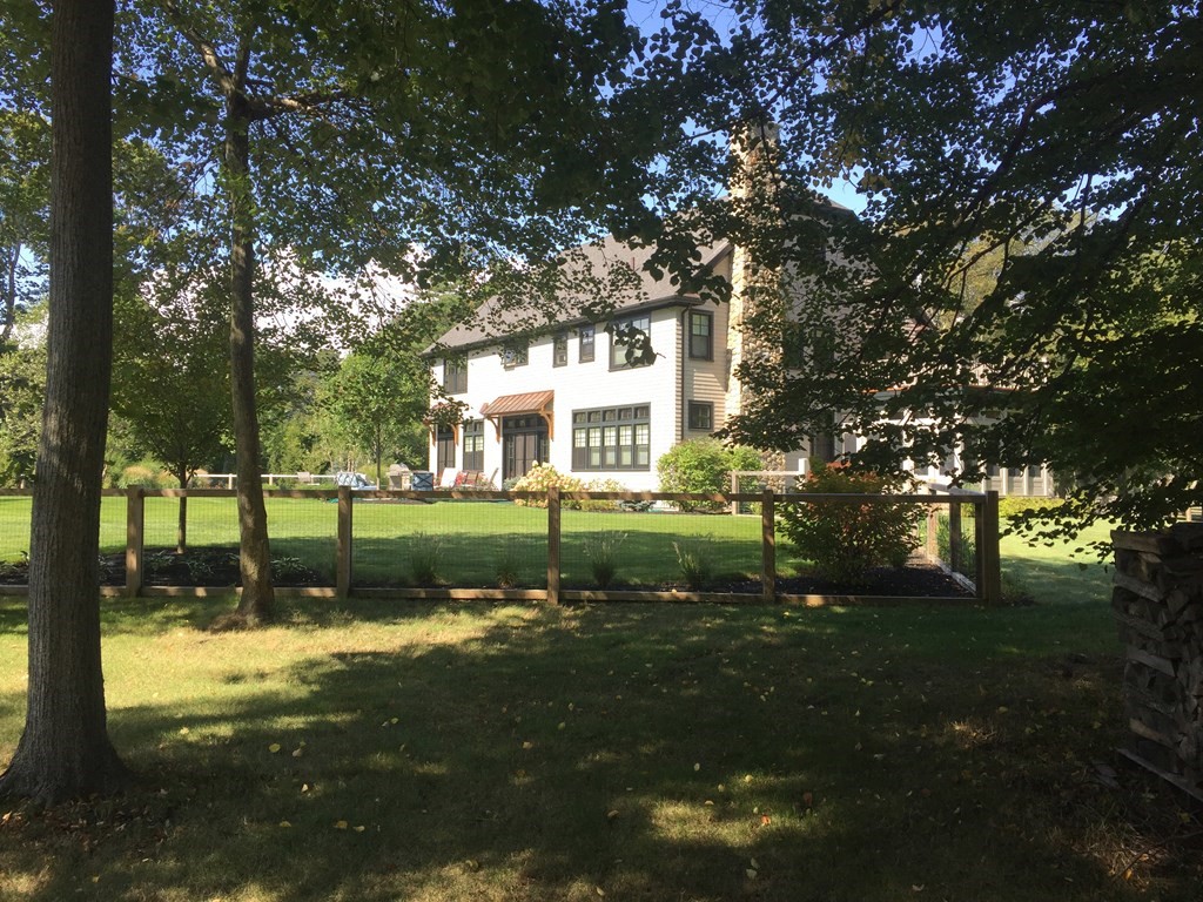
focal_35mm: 29
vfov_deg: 48.2
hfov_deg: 61.7
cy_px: 451
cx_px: 602
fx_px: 1008
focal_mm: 4.15
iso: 32
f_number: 2.2
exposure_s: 1/557
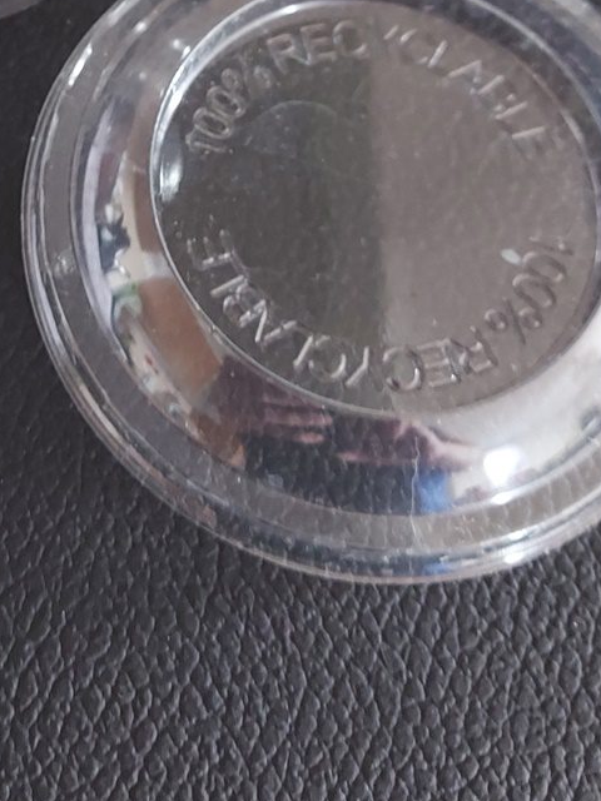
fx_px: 1389
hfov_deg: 23.8
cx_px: 61
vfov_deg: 30.0
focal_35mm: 60
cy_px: 5
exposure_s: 1/17
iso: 800
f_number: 1.8
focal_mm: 5.23
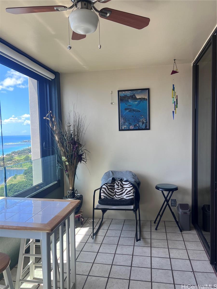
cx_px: 108
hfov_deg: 53.1
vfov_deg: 67.3
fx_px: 217
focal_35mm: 26
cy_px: 144
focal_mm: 5.7
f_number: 1.5
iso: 40
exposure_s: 1/197
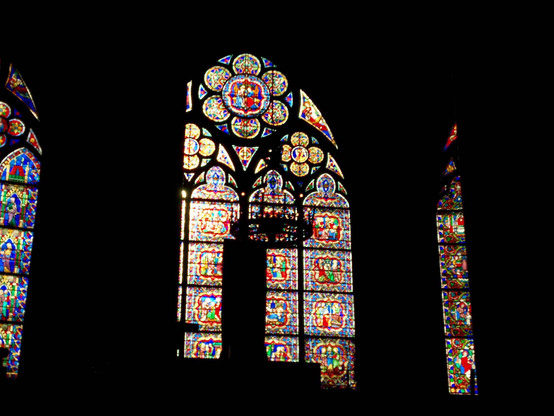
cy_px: 210
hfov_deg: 41.9
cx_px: 226
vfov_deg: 32.2
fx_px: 720
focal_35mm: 45
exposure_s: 1/353
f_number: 2.2
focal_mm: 4.15
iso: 25
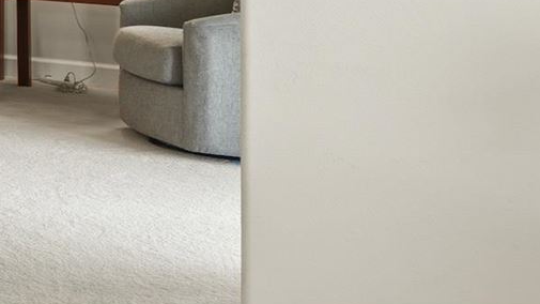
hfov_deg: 12.3
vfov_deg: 11.4
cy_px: -143
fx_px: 1460
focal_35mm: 102
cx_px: -975
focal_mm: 16
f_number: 8
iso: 100
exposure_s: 1
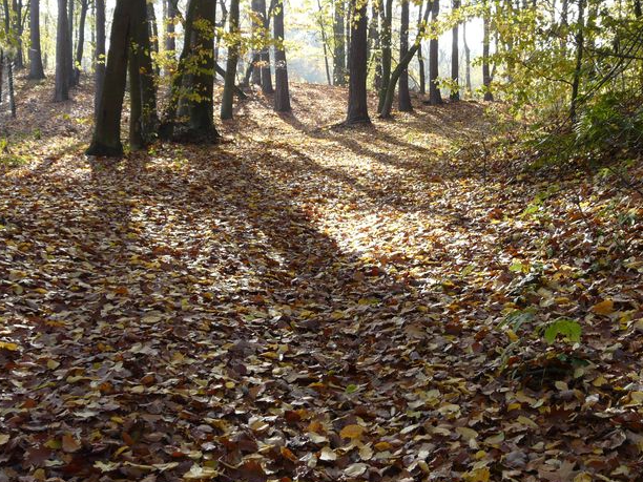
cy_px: 205
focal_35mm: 51
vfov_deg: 28.5
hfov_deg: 37.3
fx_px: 947
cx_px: 392
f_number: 3.6
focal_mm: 6.4
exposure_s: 1/125
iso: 100
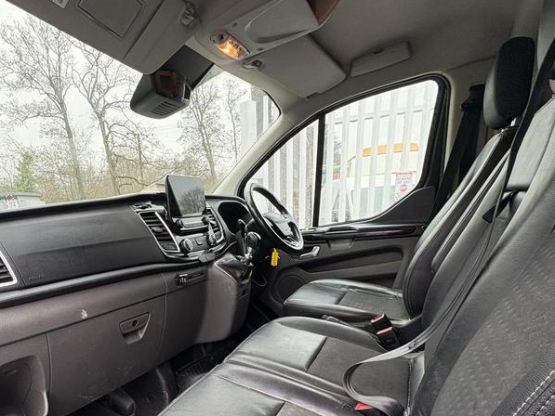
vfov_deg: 60.3
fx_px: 337
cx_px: 207
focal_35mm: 21
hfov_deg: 77.5
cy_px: 307
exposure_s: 1/60
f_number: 2.2
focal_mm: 2.22
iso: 250
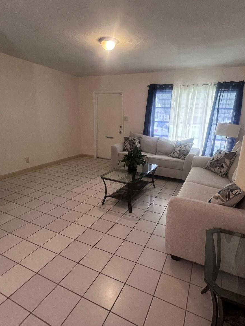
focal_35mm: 18
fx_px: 170
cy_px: 163
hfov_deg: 71.5
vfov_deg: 87.8
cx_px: 130
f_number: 1.8
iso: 320
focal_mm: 1.57
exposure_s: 1/60
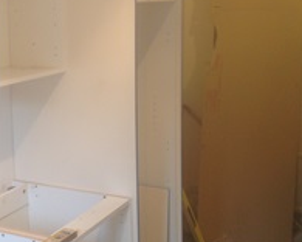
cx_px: 25
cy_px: 110
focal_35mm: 66
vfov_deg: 23.1
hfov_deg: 27.6
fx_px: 590
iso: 50
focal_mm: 4.12
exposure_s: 1/20
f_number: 2.4
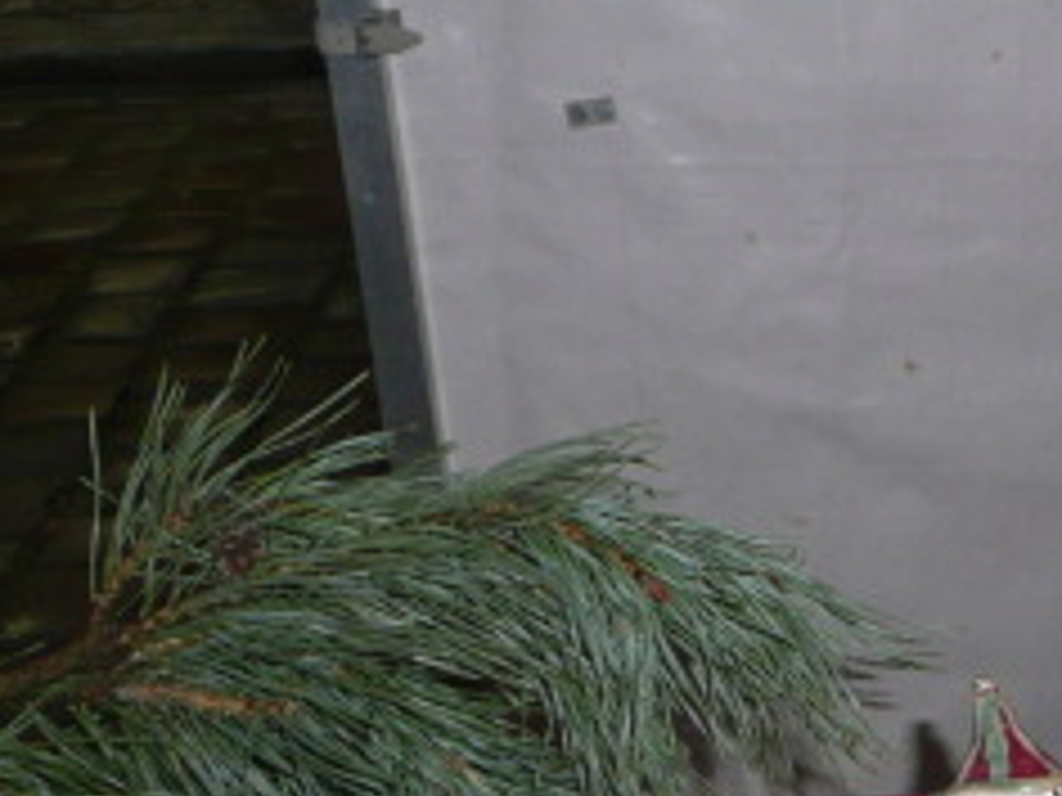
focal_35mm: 95
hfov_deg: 19.9
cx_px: 1130
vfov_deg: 14.8
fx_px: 2915
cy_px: 1070
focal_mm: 4.6
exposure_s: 1/30
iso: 100
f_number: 3.3
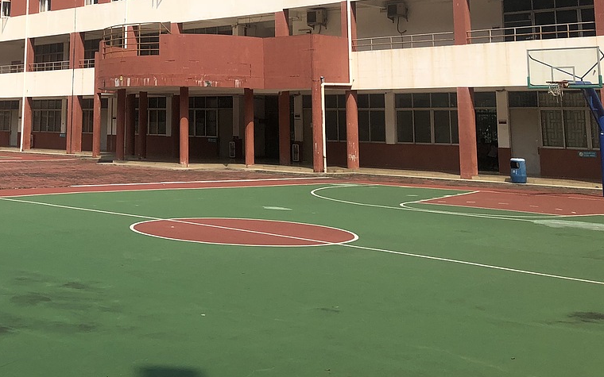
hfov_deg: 38.6
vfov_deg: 24.6
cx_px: 110
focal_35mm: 50
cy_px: -2
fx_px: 823
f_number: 1.8
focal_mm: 3.99
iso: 20
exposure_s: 1/3205
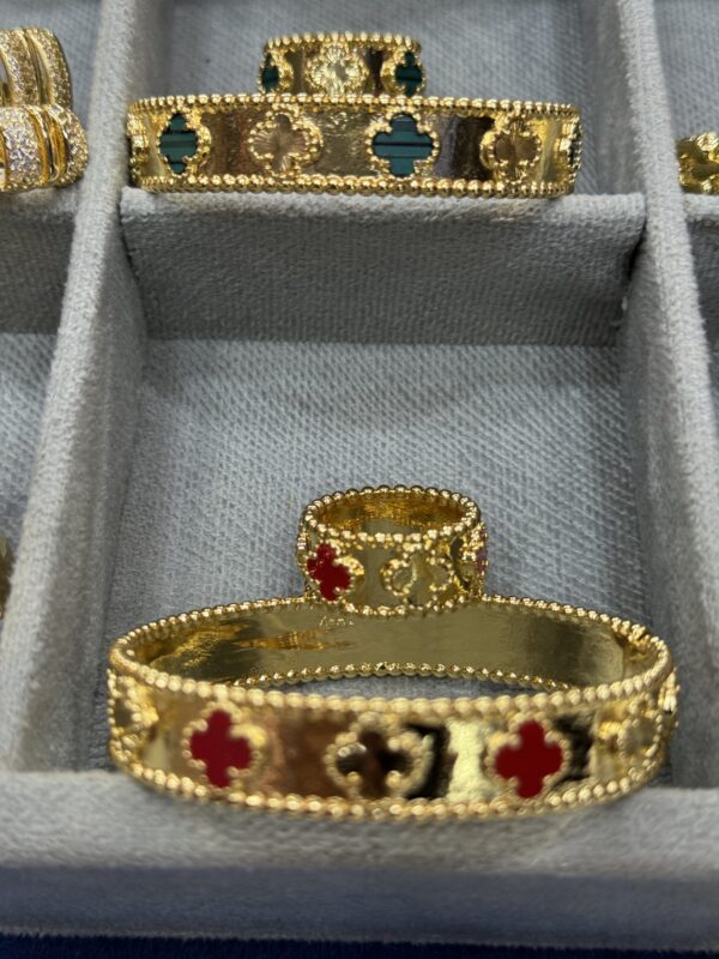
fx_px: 1329
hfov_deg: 30.3
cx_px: 360
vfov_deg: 39.7
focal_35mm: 48
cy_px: 480
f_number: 1.78
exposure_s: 1/50
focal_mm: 6.76
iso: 64
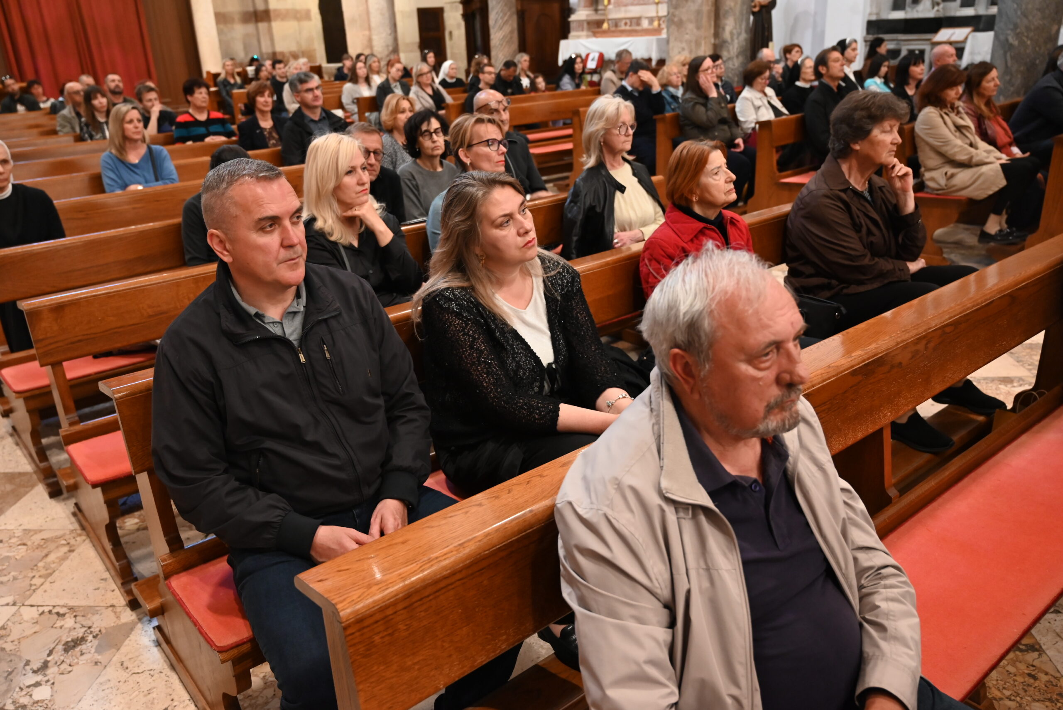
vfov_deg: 45.0
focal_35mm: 29
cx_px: 532
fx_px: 857
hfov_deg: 63.6
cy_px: 355
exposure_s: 1/30
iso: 2800
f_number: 4
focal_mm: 29
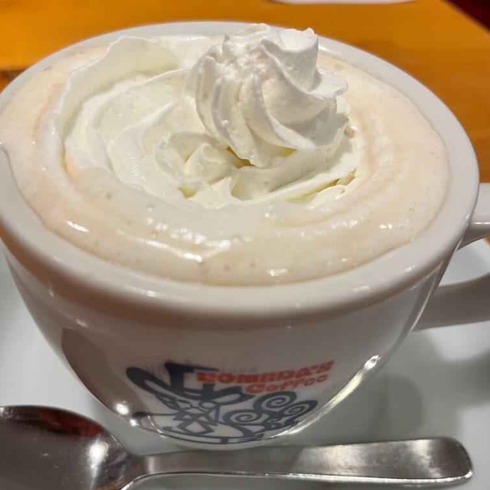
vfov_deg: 52.5
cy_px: 238
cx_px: 244
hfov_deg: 52.5
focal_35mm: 31
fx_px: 496
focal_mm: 4.2
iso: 64
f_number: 1.6
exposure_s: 1/50
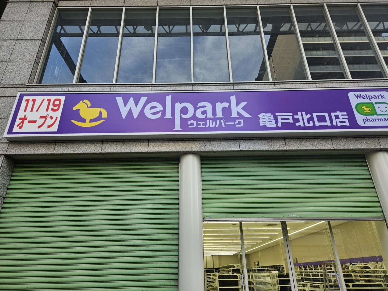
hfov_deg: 73.9
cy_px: 146
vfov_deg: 58.9
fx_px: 258
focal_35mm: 23
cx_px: 194
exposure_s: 1/180
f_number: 1.8
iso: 32
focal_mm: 5.4
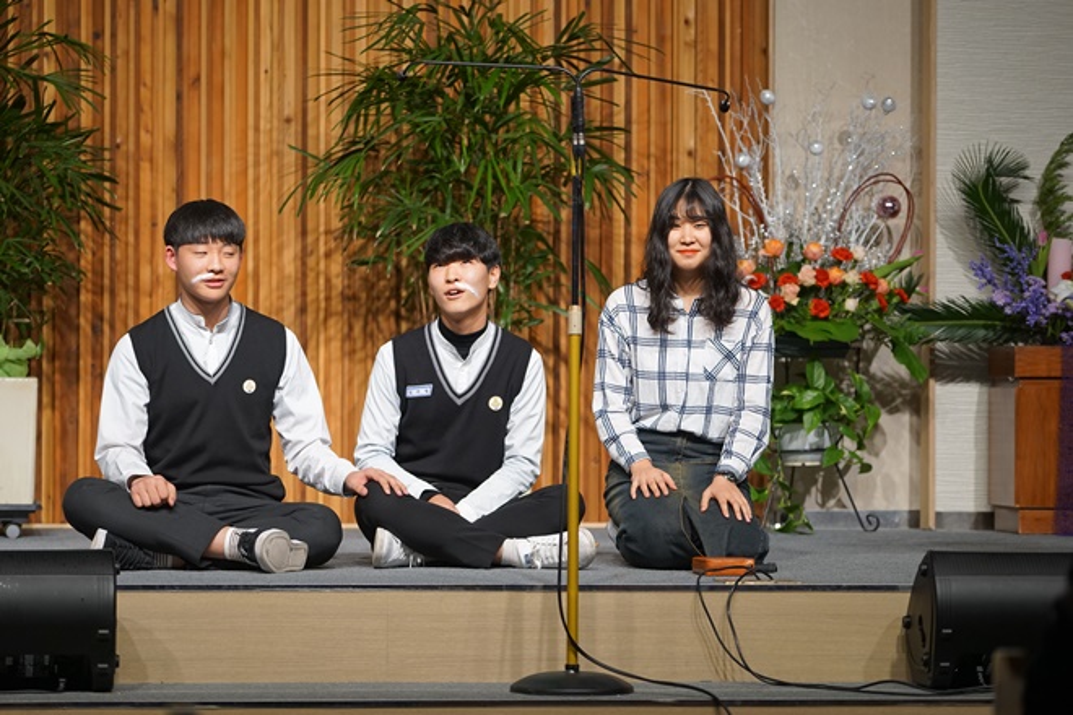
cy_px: 358
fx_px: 3934
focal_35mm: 132
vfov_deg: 10.4
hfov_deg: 15.5
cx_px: 536
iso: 800
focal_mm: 132
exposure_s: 1/80
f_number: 4
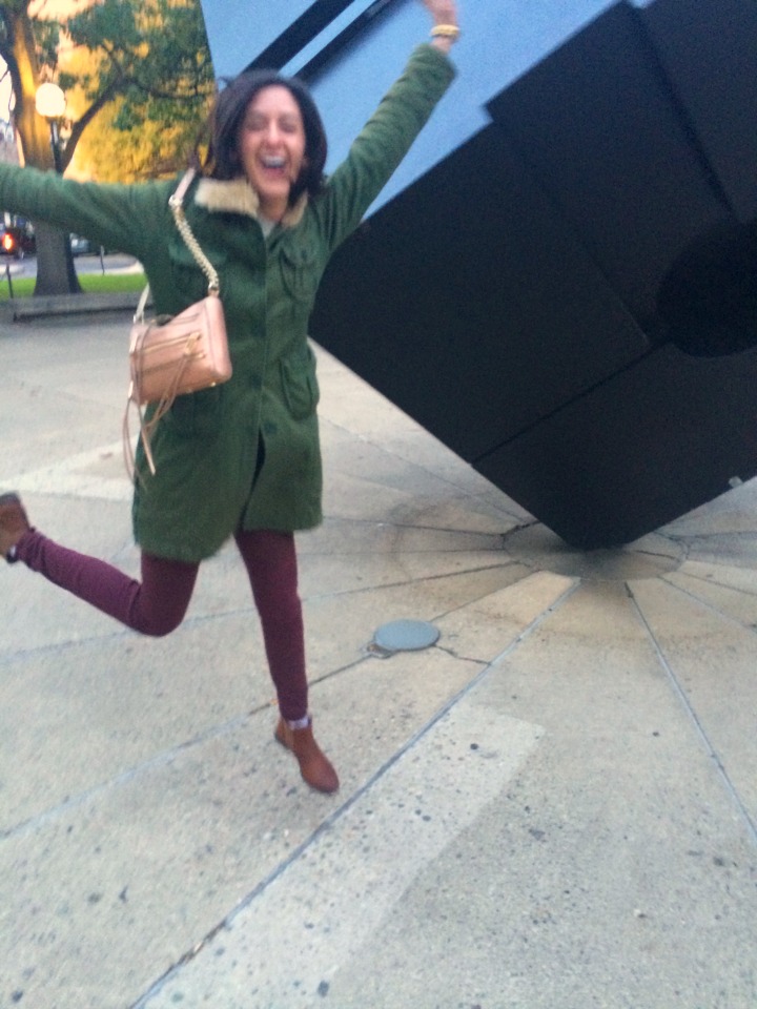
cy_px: 504
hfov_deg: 46.8
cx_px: 378
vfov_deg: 60.0
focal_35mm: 30
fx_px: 875
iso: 200
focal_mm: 4.12
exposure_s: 1/30
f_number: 2.2
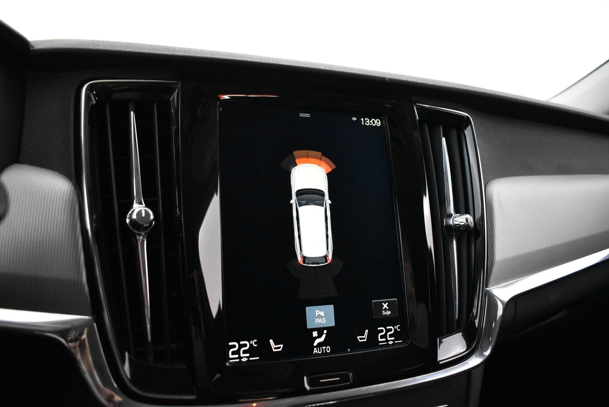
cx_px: 304
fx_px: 457
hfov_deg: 67.3
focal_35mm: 27
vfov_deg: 48.0
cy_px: 204
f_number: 3.5
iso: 5000
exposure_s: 1/30
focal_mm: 18
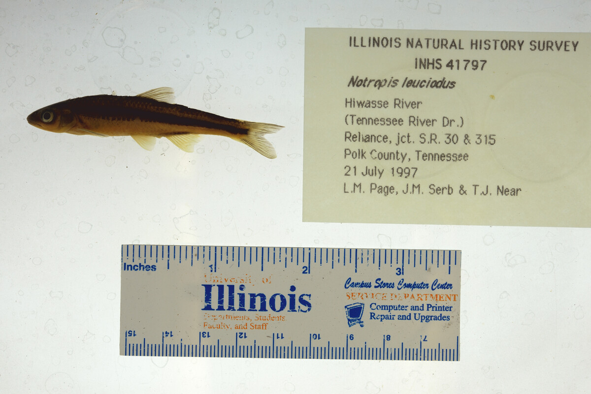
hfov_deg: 33.4
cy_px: 197
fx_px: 985
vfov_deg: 22.6
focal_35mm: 60
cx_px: 296
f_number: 10
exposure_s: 1/200
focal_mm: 60
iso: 100
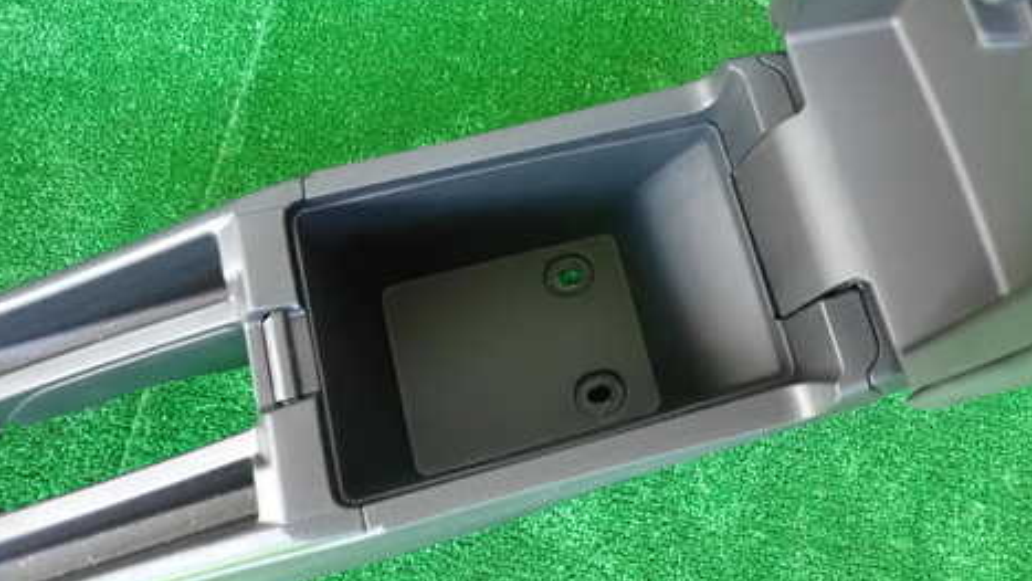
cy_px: 148
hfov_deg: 56.2
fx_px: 958
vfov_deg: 33.1
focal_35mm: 35
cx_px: 621
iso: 1600
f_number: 2
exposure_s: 1/160
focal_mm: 4.5
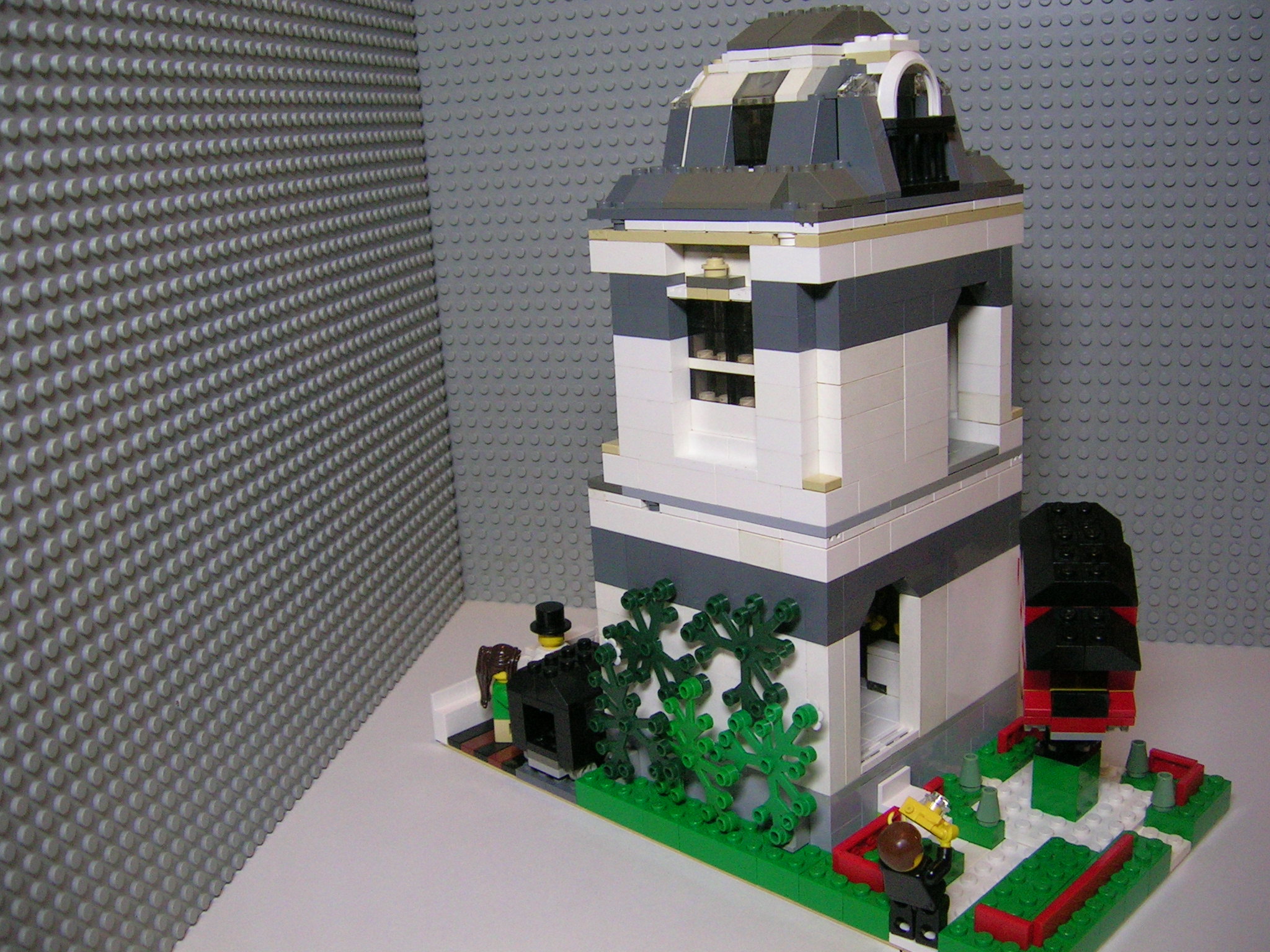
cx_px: 635
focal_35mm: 54
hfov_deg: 35.5
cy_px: 476
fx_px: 1981
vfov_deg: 27.0
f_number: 2.8
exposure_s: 1/65.9
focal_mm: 5.4
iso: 200
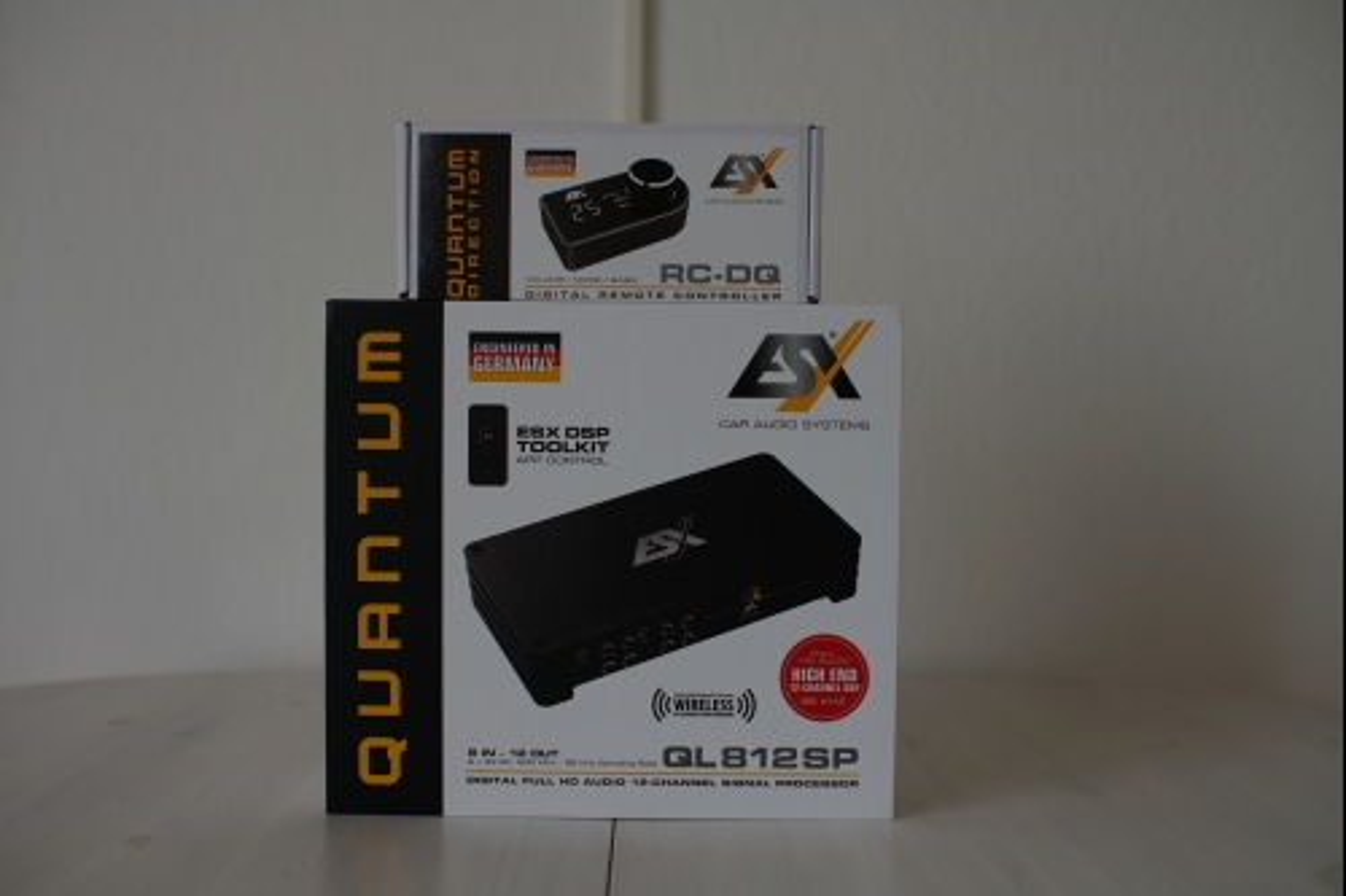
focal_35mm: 35
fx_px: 1308
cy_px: 448
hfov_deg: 54.5
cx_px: 673
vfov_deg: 37.8
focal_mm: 35
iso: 160
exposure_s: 1/125
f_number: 3.2
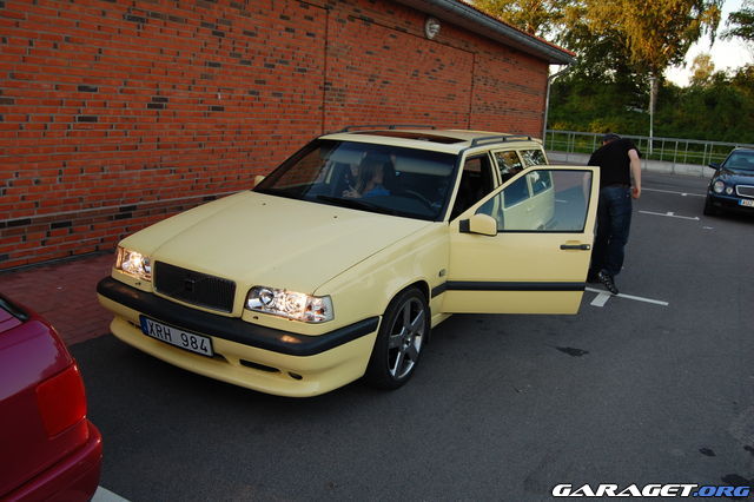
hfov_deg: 62.0
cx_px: 377
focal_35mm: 30
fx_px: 628
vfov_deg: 43.6
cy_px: 251
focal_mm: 20
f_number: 5.6
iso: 280
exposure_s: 1/125
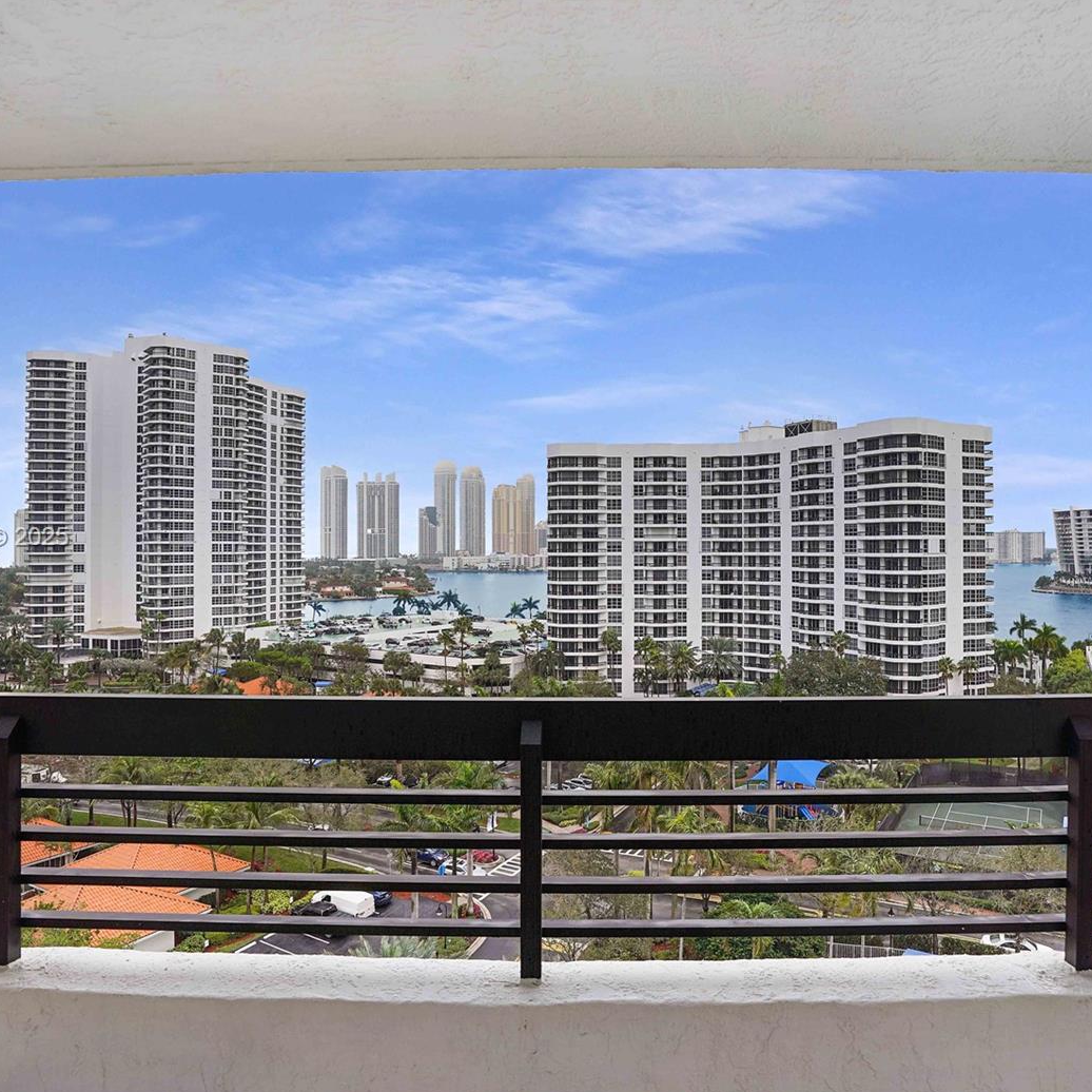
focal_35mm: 21
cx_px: 584
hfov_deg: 72.1
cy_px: 539
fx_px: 749
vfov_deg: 72.1
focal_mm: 16
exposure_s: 1/250
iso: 100
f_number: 4.5
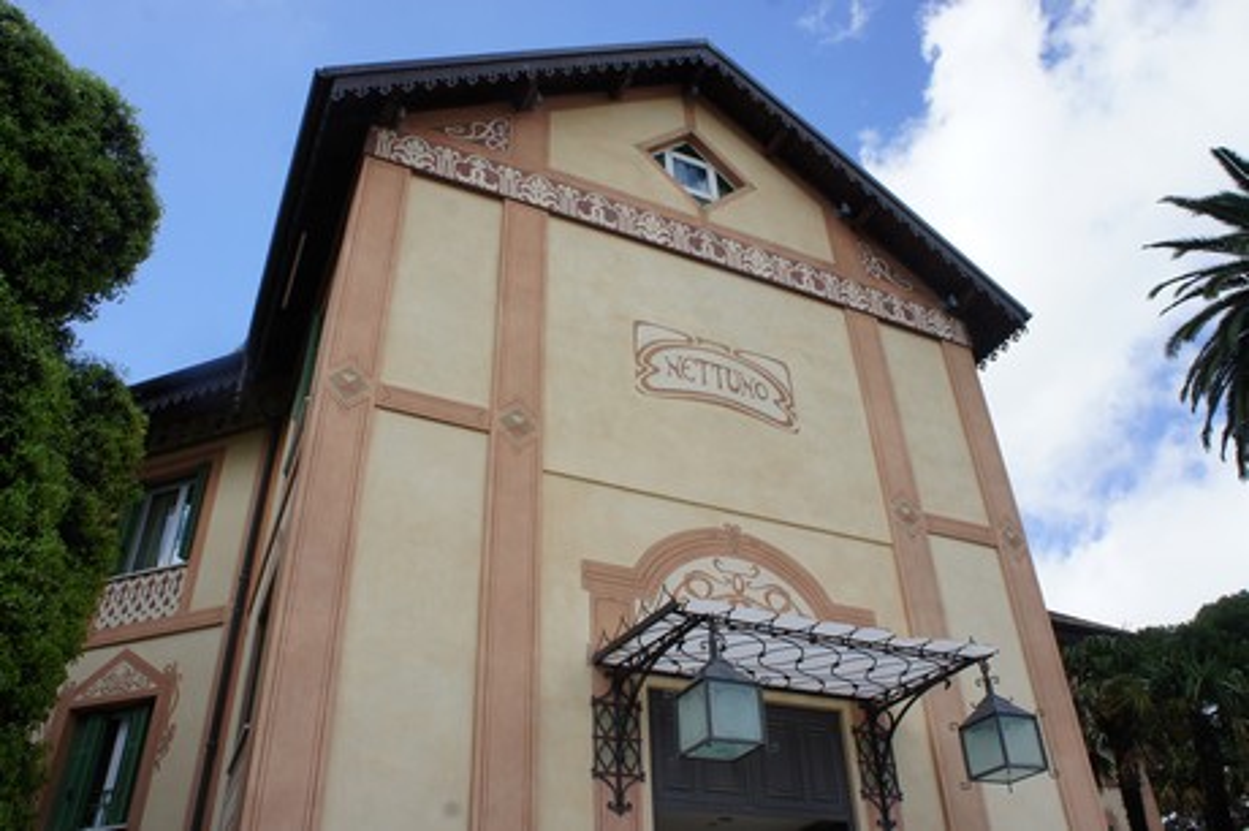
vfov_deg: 47.9
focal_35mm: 27
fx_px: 936
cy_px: 416
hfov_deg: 67.4
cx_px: 624
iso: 200
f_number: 11
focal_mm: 18
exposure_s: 1/160
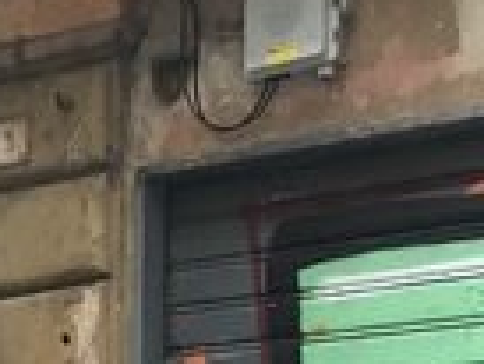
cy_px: 657
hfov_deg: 15.4
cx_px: 78
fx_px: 1777
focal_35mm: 127
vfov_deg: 10.9
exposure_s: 1/17
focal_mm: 4.15
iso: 250
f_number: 2.2
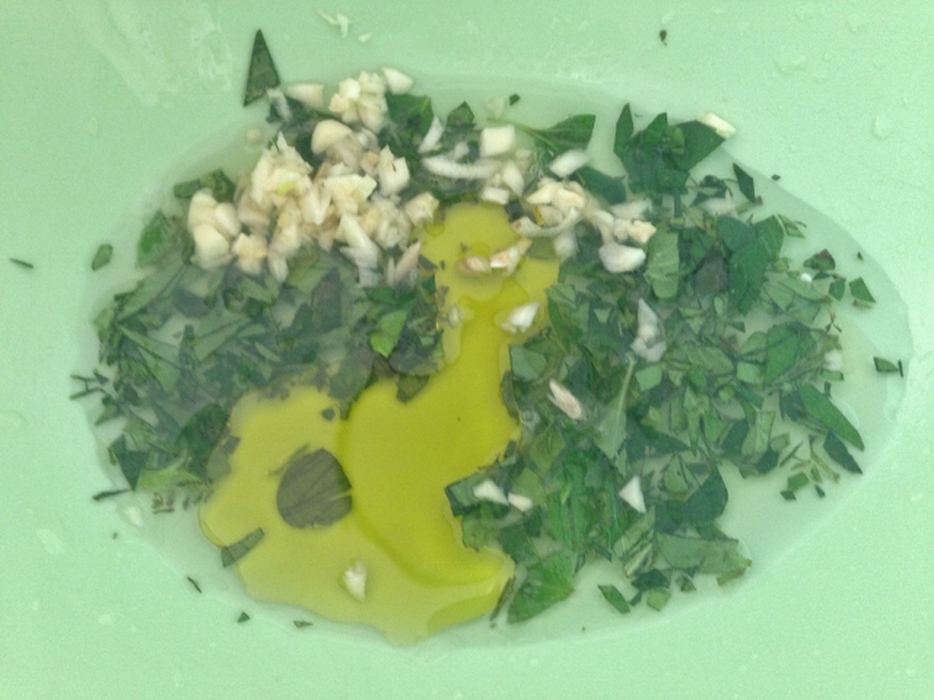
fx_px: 890
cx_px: 467
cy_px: 350
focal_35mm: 33
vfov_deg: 42.9
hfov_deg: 55.4
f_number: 2.4
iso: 160
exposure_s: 1/20
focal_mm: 4.12
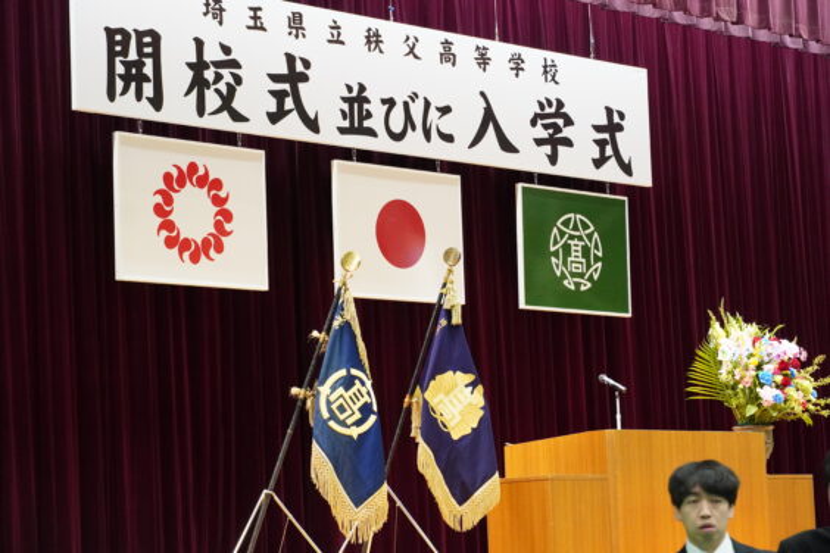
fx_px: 2213
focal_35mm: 96
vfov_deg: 14.3
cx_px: 415
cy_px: 276
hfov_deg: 21.2
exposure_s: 1/100
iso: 5000
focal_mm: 64
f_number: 5.6
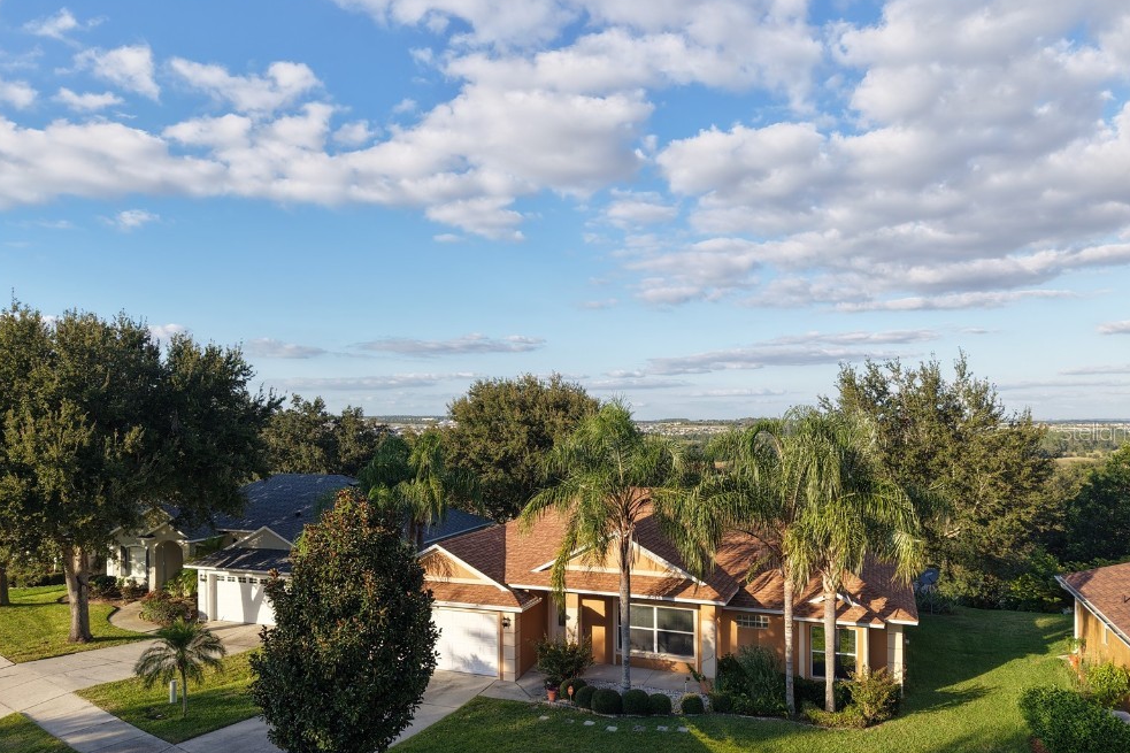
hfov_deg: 69.4
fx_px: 816
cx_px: 579
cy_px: 431
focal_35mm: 26
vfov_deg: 49.4
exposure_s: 1/2000
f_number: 1.8
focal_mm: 8.67
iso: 140
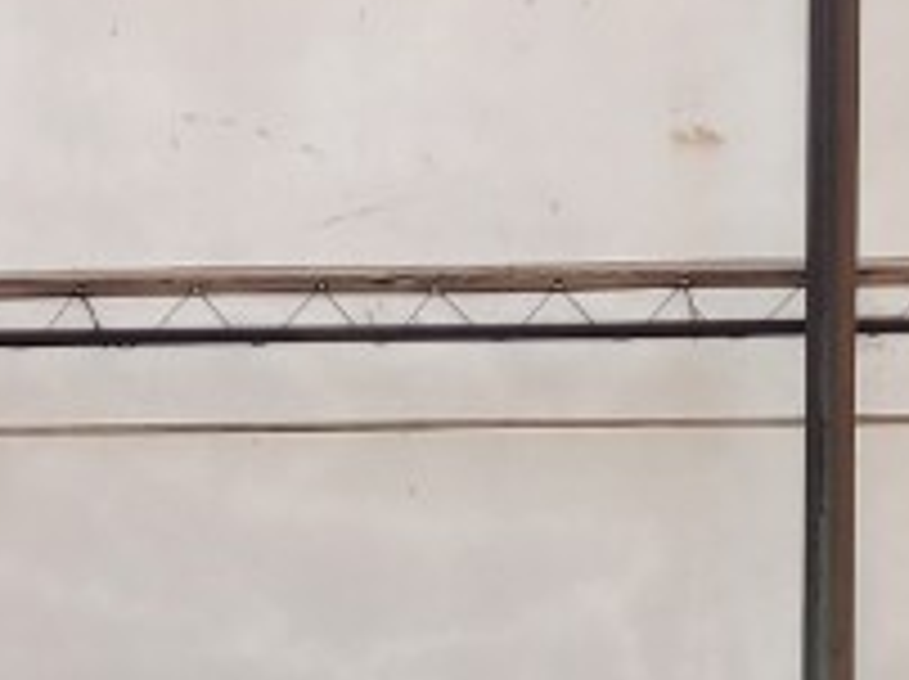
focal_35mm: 165
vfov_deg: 8.6
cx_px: 36
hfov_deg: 11.9
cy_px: 1261
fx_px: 4328
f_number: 1.8
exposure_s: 1/120
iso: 80
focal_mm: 5.4
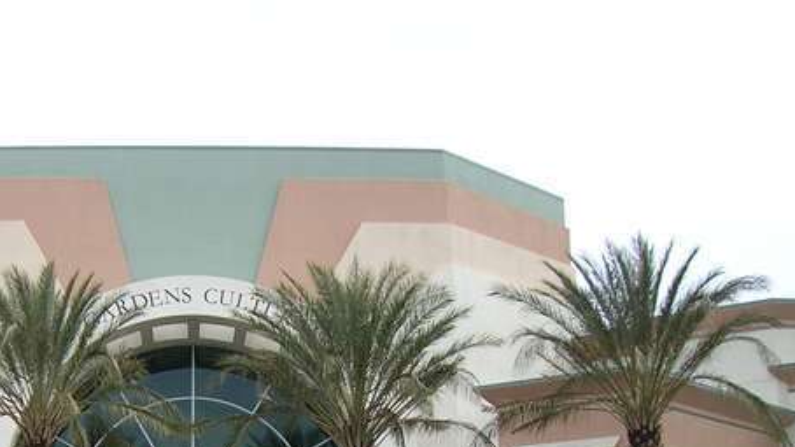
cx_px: 193
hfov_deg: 28.5
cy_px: 521
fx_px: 1538
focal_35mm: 73
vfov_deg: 15.9
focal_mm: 6.2
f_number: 2.7
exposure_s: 1/320
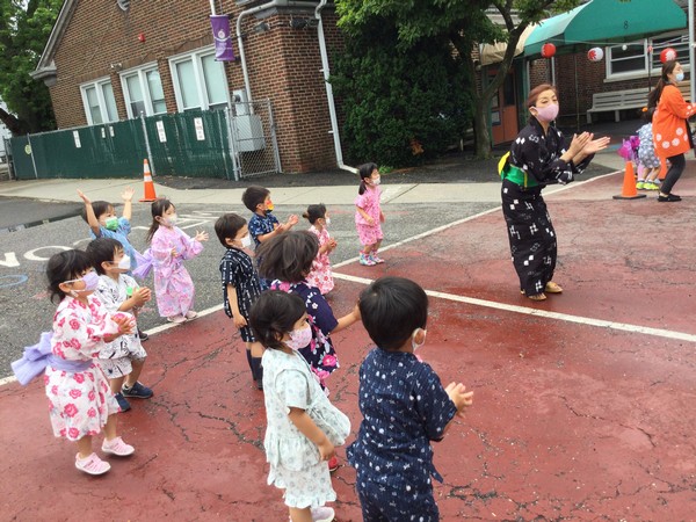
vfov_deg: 45.4
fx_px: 623
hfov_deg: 58.4
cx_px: 348
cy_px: 261
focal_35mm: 31
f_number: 2.4
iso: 25
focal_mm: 3.3
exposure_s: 1/448
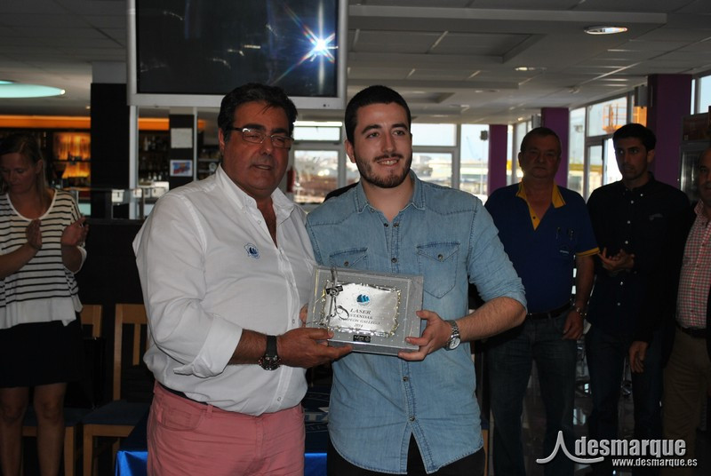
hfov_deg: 37.8
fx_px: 1038
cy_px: 238
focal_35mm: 52
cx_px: 356
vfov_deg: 25.8
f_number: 5
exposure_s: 1/60
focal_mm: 35
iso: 100
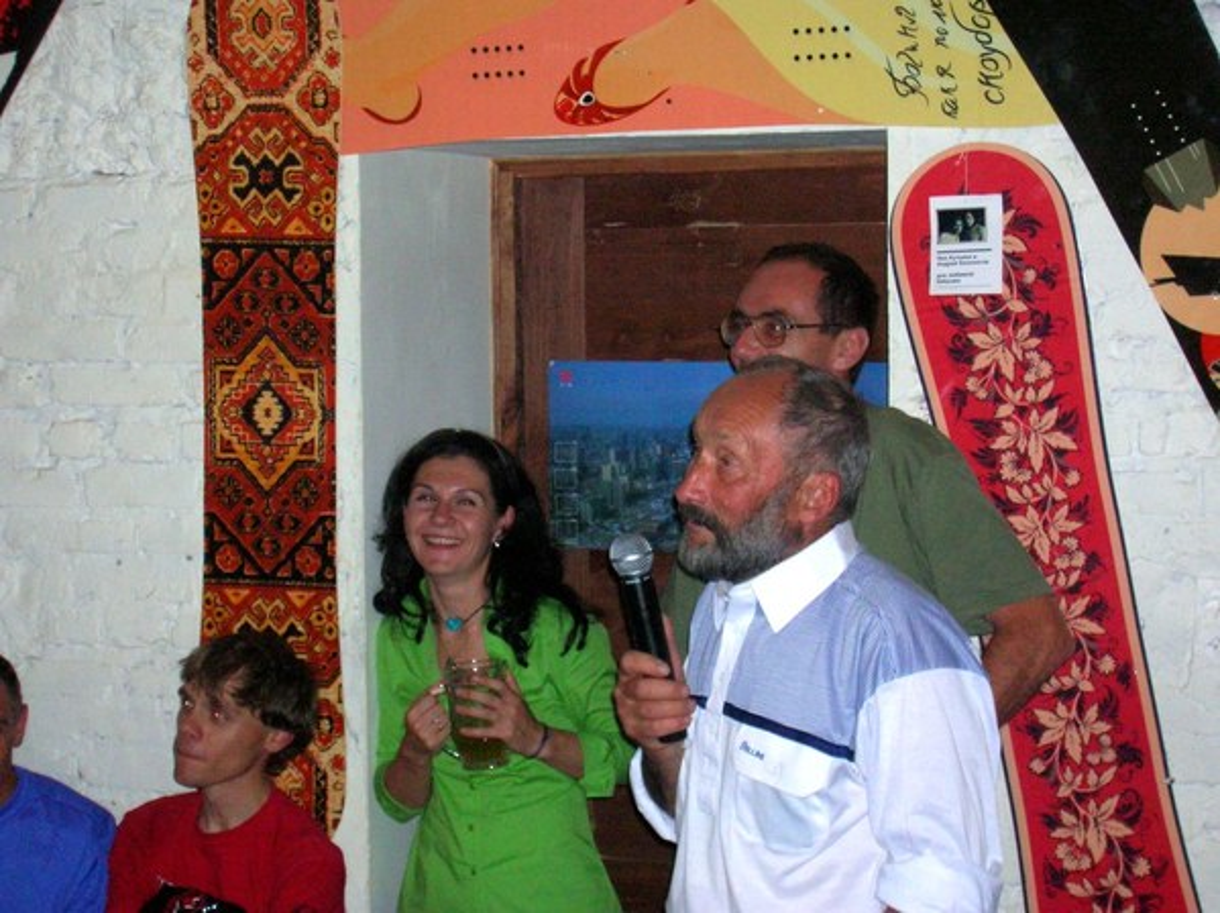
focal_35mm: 70
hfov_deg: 27.8
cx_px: 610
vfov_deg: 21.0
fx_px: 2465
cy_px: 456
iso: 200
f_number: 3.9
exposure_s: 1/60.1
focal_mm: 11.7
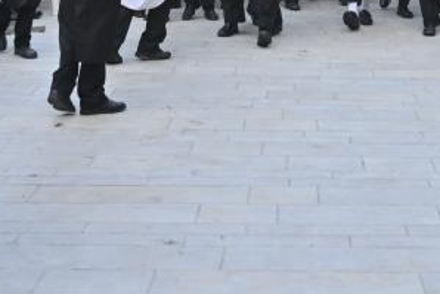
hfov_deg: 19.6
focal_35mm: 103
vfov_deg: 12.5
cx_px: 365
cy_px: -180
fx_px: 1259
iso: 125
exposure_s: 1/250
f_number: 4
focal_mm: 30
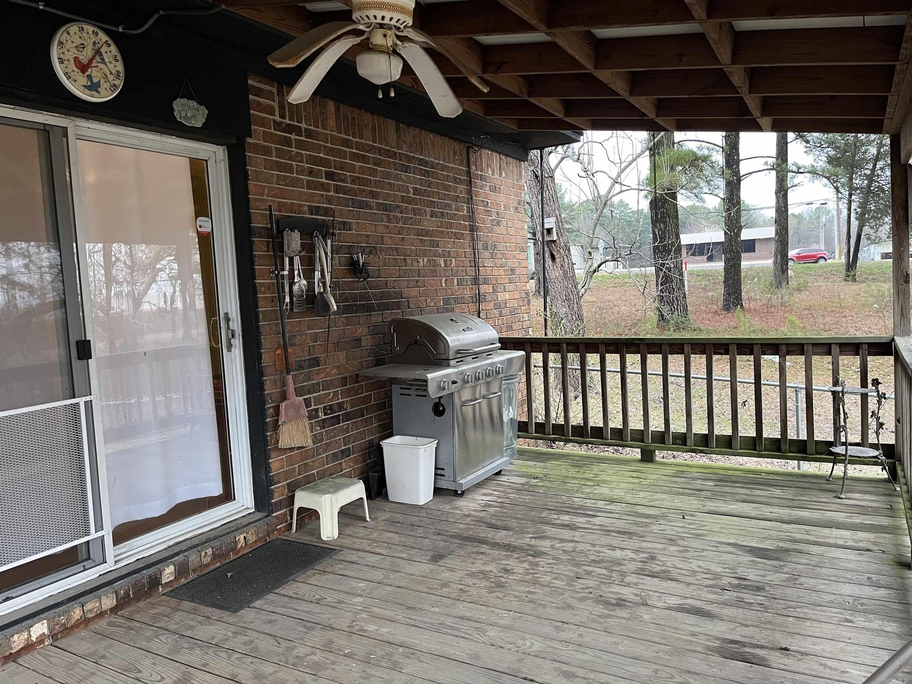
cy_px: 342
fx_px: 685
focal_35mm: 26
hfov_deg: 67.3
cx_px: 456
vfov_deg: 53.1
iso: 250
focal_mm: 5.1
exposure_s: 1/60
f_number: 1.6
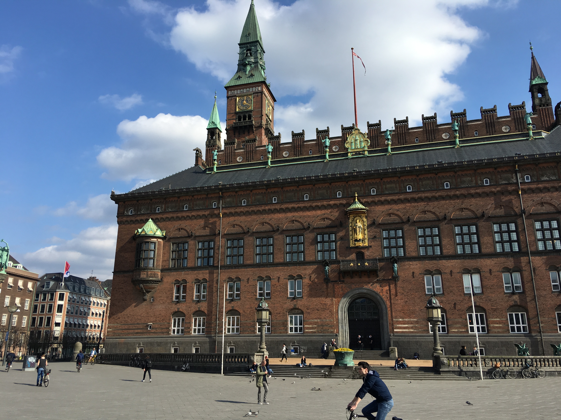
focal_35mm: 29
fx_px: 470
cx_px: 280
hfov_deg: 61.7
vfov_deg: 48.2
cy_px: 210
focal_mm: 4.15
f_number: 2.2
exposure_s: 1/1261
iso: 25
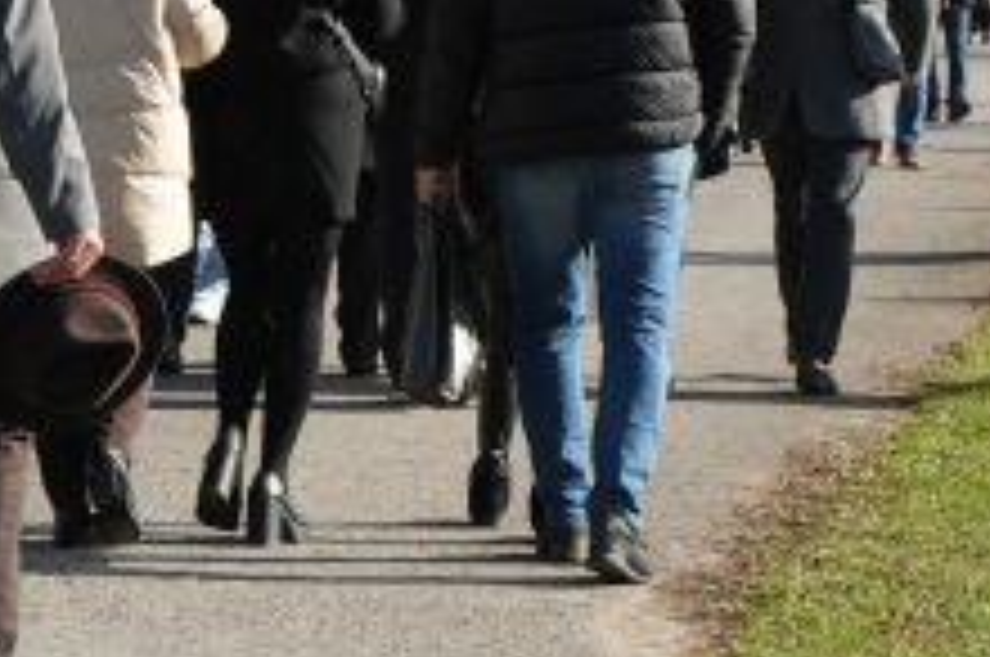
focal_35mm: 274
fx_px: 7524
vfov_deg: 5.0
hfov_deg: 7.4
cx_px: -378
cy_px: 173
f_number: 6.3
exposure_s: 1/2000
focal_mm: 47
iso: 800
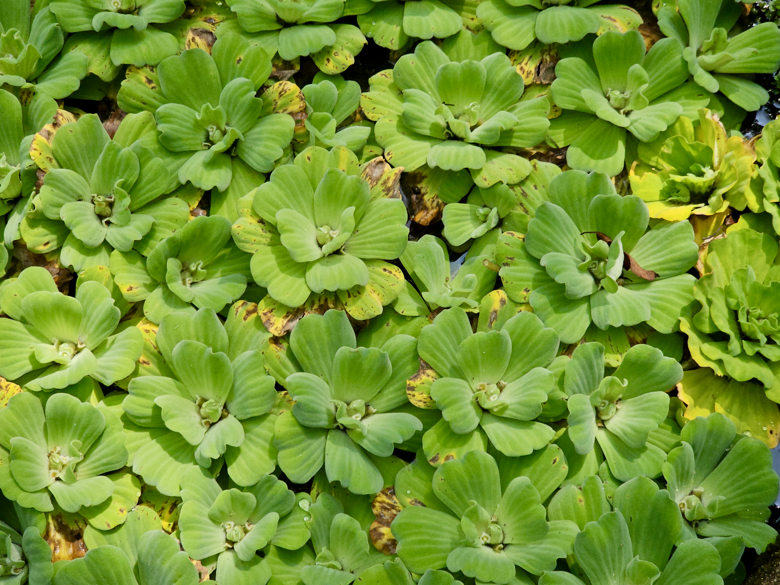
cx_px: 387
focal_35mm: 70
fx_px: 1577
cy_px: 291
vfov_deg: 21.0
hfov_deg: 27.8
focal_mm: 7.9
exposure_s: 1/1399
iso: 50
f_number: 2.4
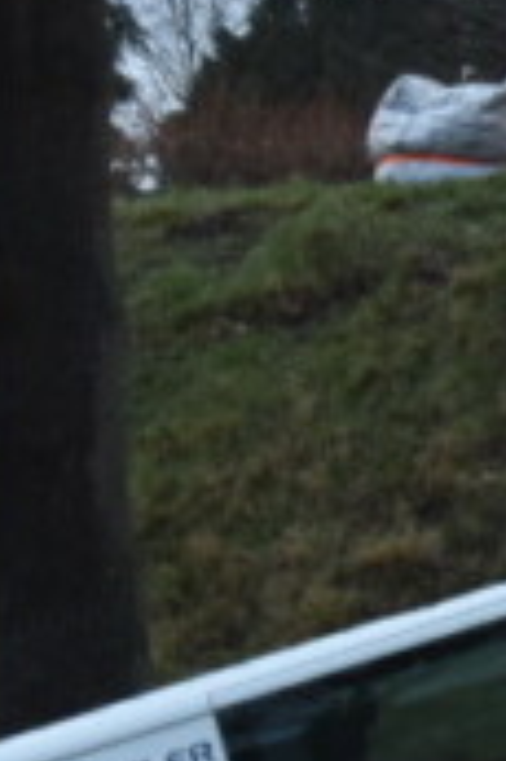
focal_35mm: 289
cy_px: 15
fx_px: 6105
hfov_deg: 4.4
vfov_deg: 7.1
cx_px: 2002
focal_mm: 26
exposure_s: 1/40
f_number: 3.5
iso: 400
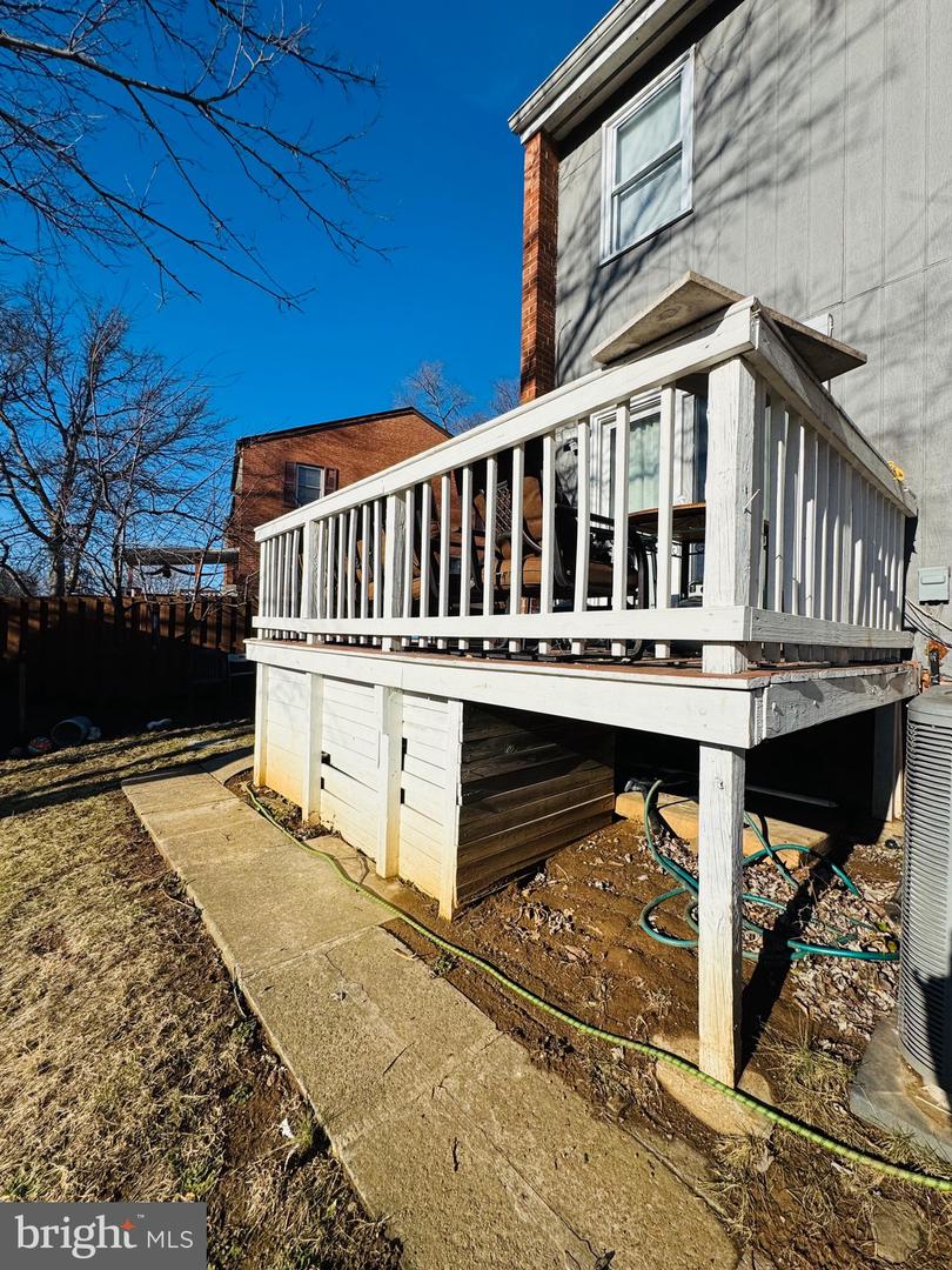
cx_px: 476
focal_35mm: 14
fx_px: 513
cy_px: 635
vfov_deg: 102.1
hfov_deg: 85.7
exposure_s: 1/4132
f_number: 2.2
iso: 40
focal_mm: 2.22
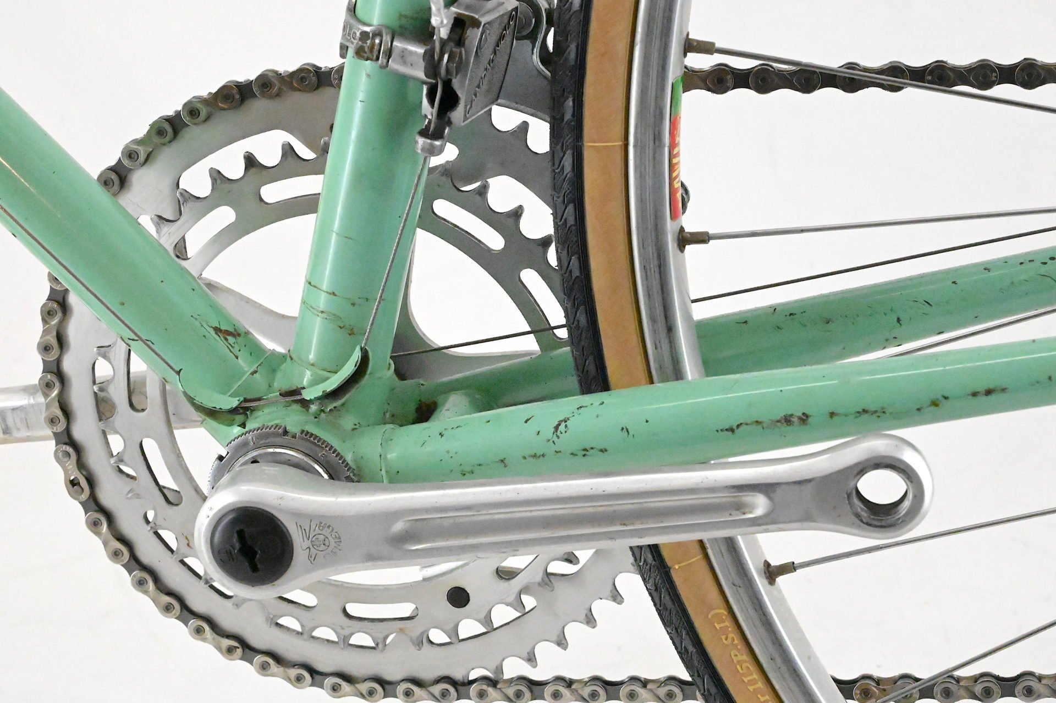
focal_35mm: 70
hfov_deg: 28.9
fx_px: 2053
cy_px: 352
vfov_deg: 19.4
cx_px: 528
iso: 36000
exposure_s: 1/640
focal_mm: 70
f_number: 20
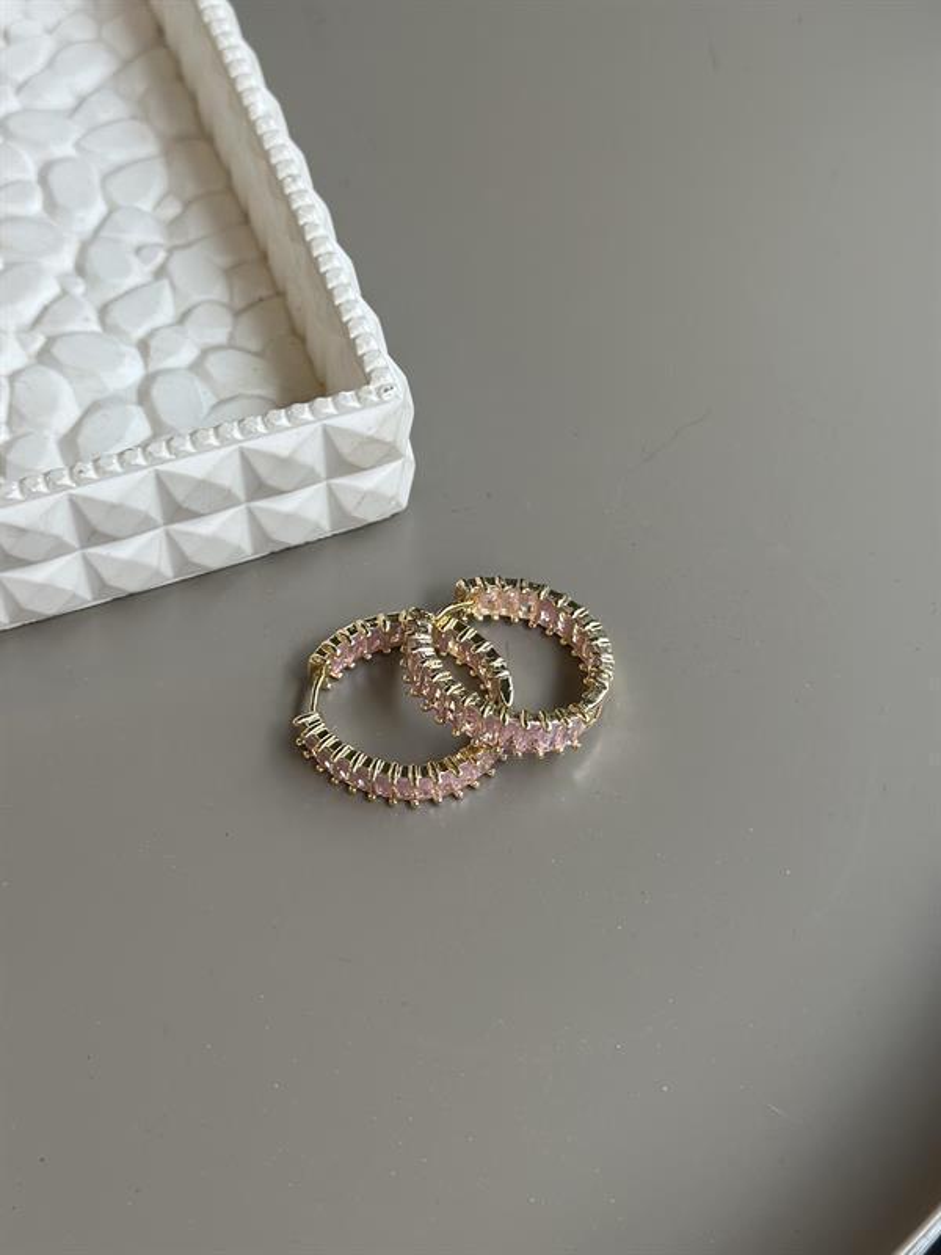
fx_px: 1740
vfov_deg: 39.7
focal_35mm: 48
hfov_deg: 30.3
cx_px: 470
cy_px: 628
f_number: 1.78
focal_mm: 6.86
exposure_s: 1/516
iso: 80
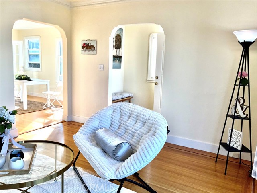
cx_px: 128
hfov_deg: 61.7
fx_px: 215
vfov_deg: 48.2
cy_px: 96
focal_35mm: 29
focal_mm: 3
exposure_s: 1/545
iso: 16
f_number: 1.8
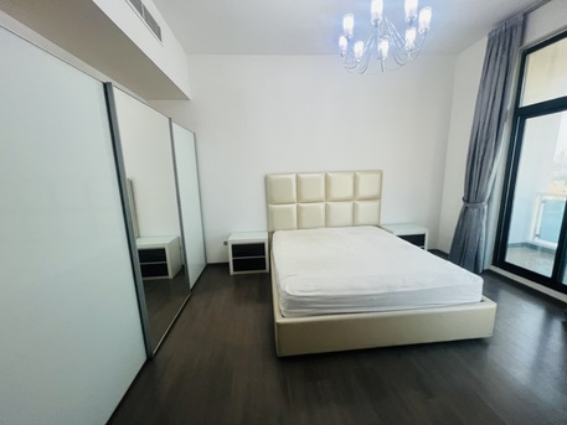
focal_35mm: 13
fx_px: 213
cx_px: 284
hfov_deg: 106.2
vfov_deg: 89.9
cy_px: 212
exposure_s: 1/50
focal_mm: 1.57
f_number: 1.8
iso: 160
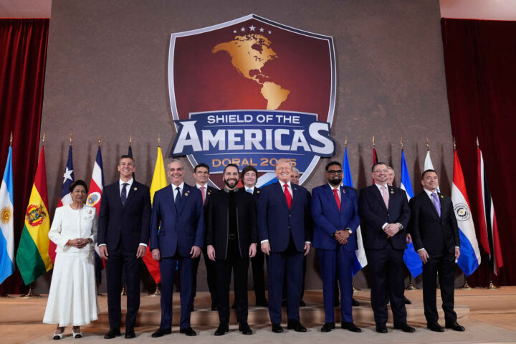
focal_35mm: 29
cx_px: 258
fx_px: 416
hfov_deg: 63.7
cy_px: 172
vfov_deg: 45.0
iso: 5000
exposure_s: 1/320
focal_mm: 29
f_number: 4
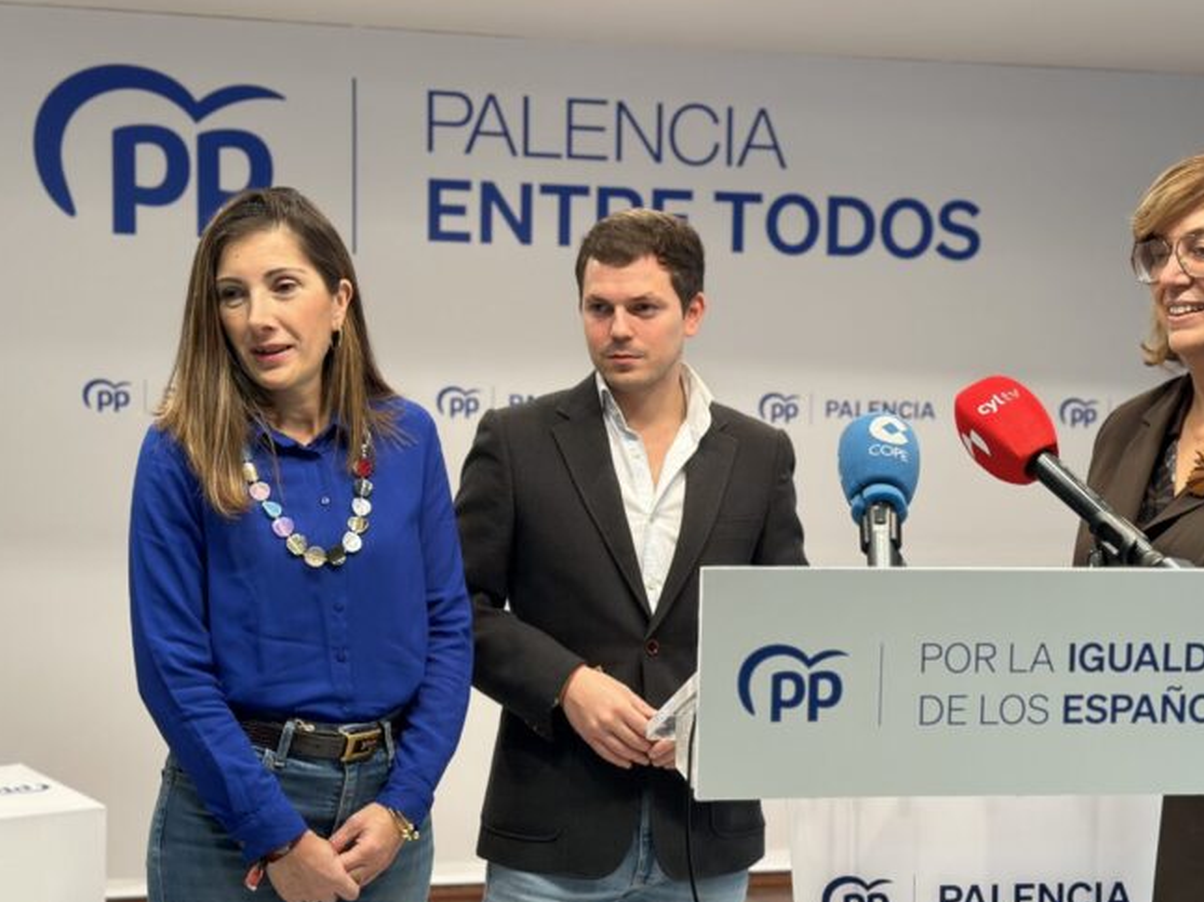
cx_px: 703
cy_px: 484
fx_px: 1982
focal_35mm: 57
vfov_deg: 25.6
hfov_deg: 33.7
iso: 80
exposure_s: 1/100
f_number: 1.78
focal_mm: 6.86
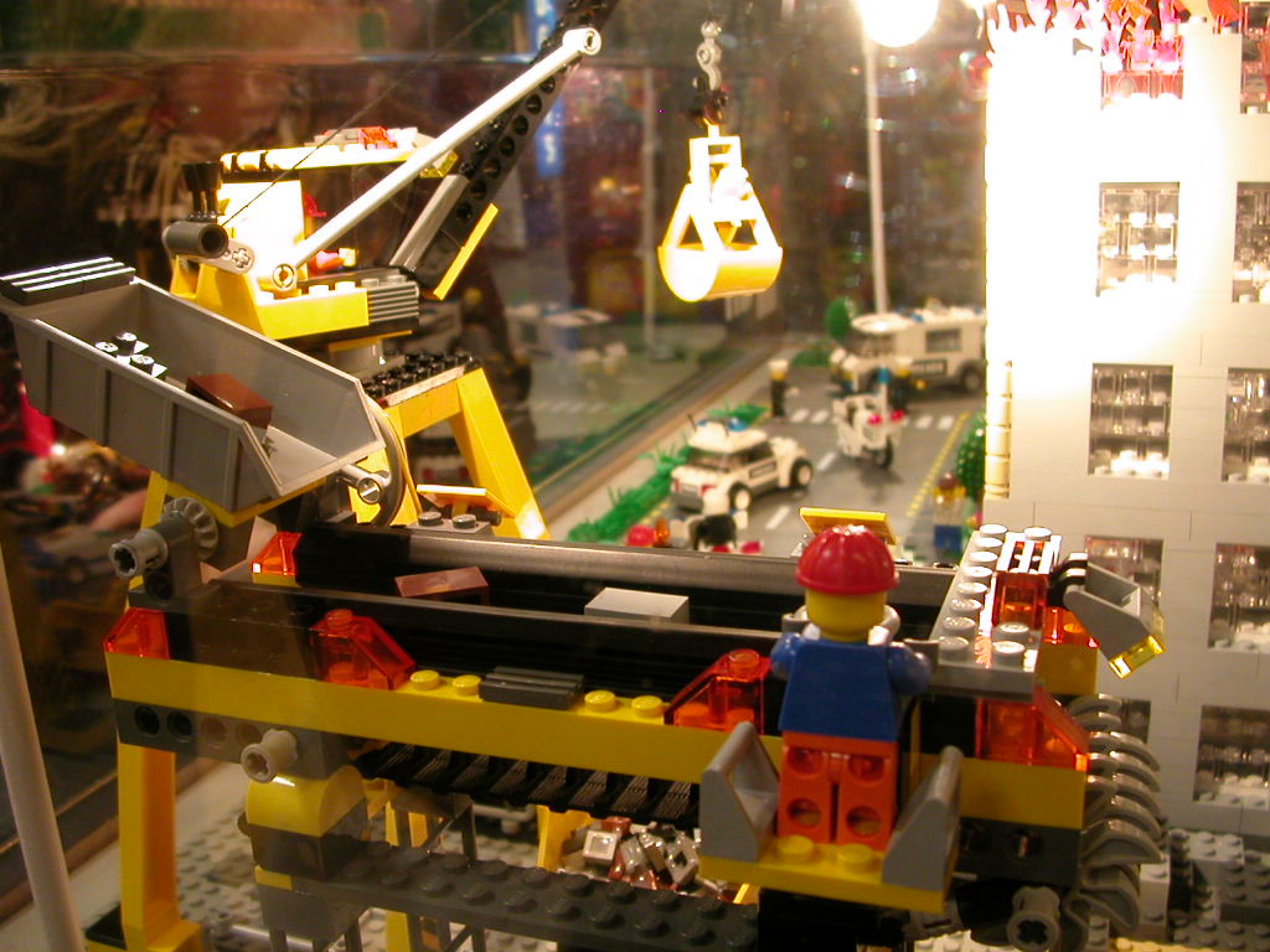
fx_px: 1357
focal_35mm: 37
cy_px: 476
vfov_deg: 38.7
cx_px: 635
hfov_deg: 50.1
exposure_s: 1/24.2
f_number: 2.7
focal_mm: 5.6
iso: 169
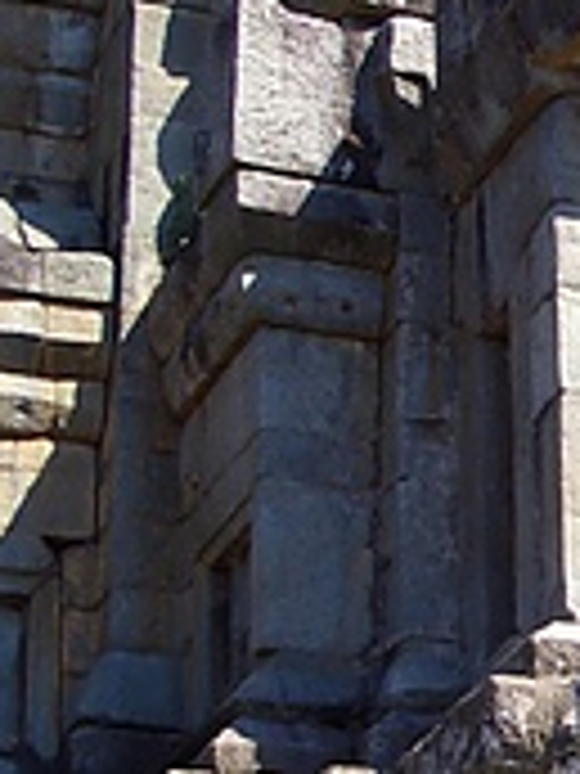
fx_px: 2726
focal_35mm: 122
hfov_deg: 11.5
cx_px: 962
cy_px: 549
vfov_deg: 16.1
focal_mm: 5.8
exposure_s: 1/250
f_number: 4.3
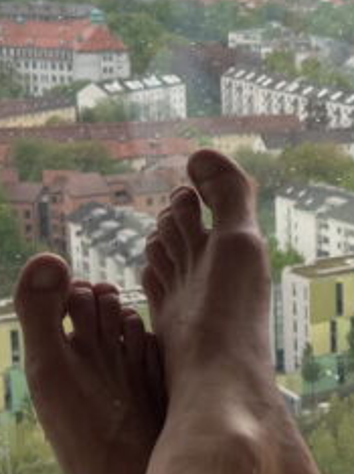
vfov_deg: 17.3
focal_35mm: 114
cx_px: 544
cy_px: 203
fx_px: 1557
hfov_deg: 12.3
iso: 50
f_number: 1.5
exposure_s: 1/560
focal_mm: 5.7
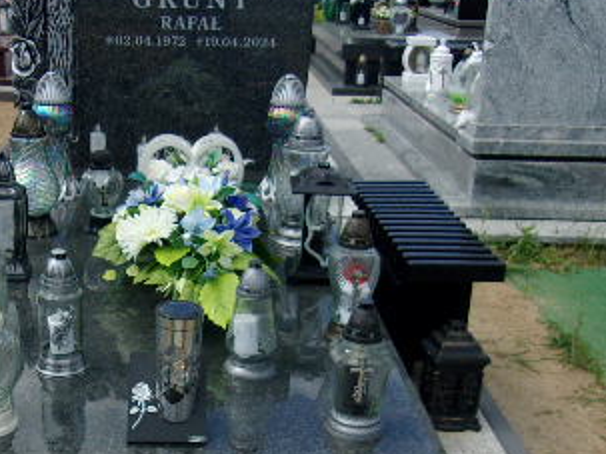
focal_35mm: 57
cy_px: 306
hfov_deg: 33.3
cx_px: 172
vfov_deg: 25.5
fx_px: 997
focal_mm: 4.9
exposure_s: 1/80
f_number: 10.4
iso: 80
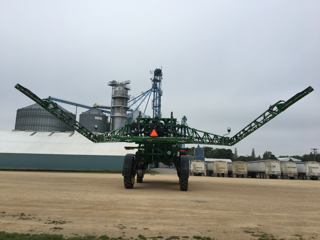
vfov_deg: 48.2
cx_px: 160
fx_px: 268
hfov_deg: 61.7
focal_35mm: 29
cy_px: 120
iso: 25
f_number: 2.2
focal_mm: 4.15
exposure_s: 1/1399
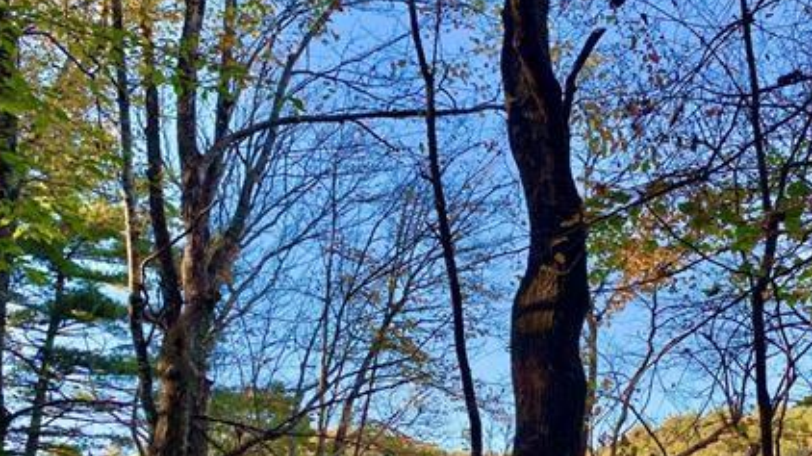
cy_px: 369
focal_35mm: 43
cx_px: 585
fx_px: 925
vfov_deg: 27.1
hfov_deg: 46.1
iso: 25
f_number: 1.8
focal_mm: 4.25
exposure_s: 1/402
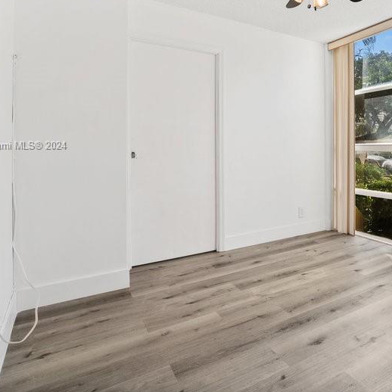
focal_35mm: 23
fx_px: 295
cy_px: 145
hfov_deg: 63.0
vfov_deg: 66.2
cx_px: 298
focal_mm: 14
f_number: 8
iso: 100
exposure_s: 1/4
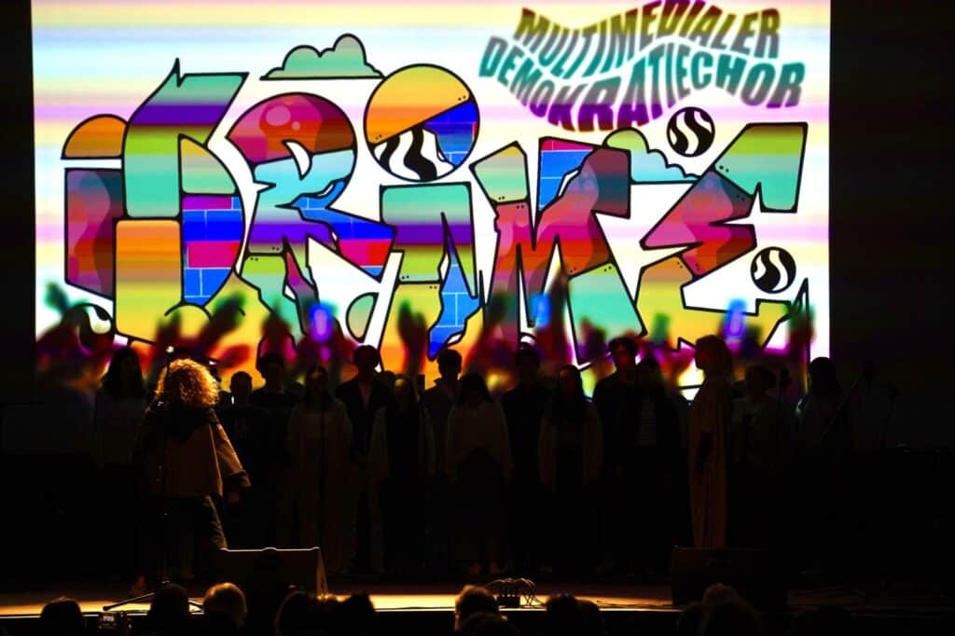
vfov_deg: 9.6
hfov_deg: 14.4
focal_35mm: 143
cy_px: 318
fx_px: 3792
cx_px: 478
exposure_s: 1/200
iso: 2500
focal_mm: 143
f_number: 4
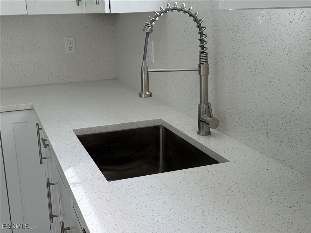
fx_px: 431
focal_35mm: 48
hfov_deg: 39.7
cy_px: 116
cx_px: 156
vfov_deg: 30.3
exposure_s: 1/490
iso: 80
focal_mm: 6.76
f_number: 1.78
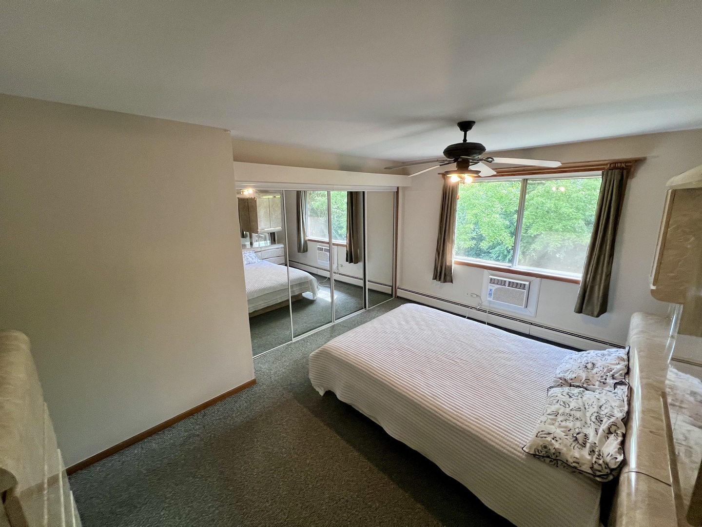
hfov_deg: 106.2
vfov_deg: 89.9
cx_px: 351
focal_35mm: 13
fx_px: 264
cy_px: 264
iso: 200
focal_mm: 1.57
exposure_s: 1/120
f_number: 1.8
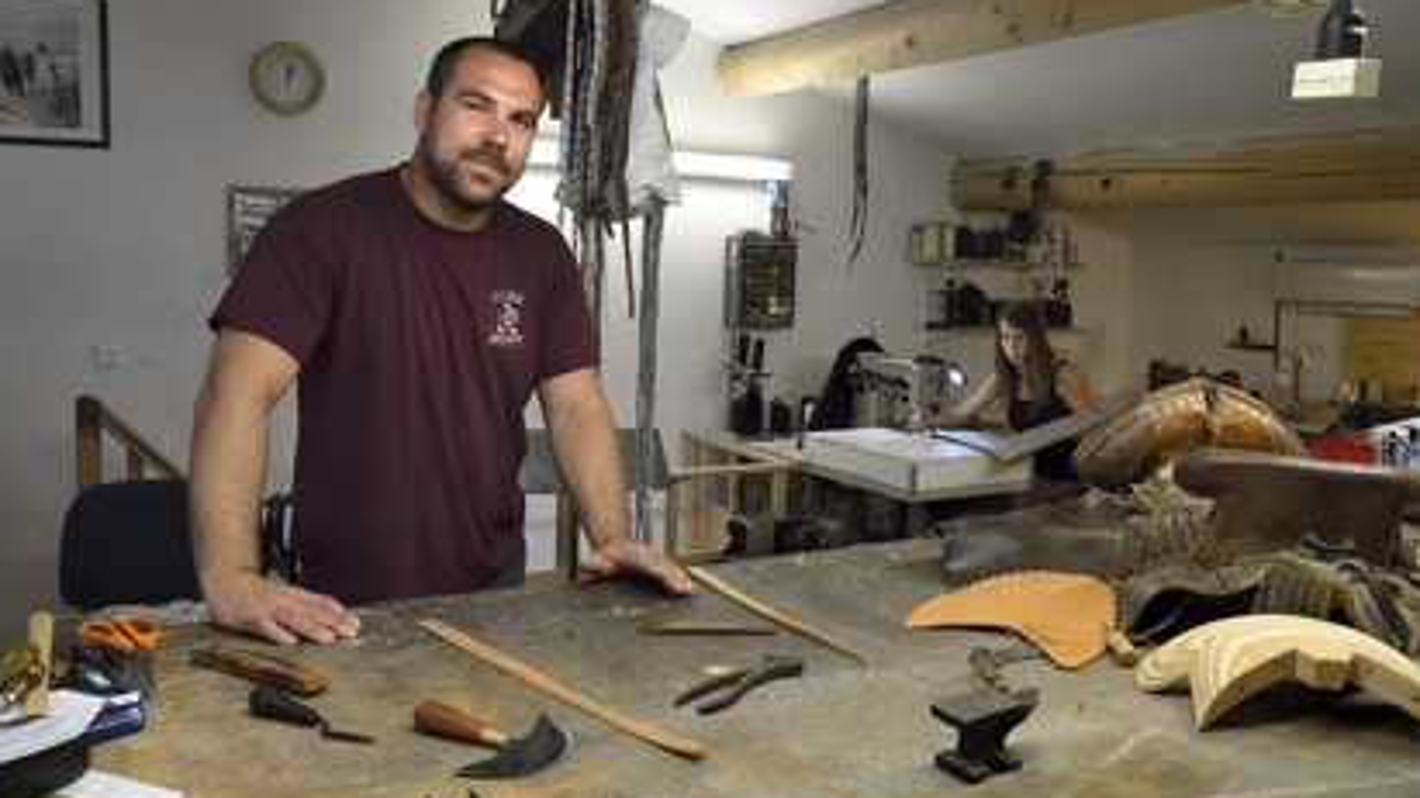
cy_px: 359
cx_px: 698
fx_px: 1129
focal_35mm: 30
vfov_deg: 38.9
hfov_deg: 64.3
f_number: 8
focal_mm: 28
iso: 1600
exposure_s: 1/60
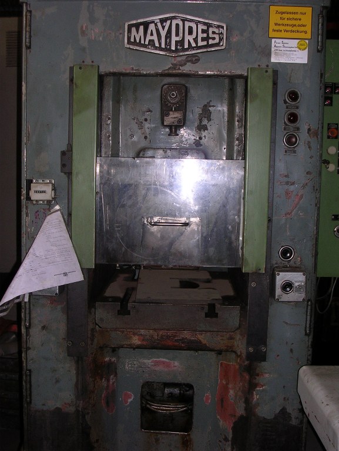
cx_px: 170
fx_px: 640
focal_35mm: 49
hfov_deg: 29.7
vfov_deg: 38.9
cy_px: 226
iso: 50
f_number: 3.1
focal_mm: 7.5
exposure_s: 1/60.1
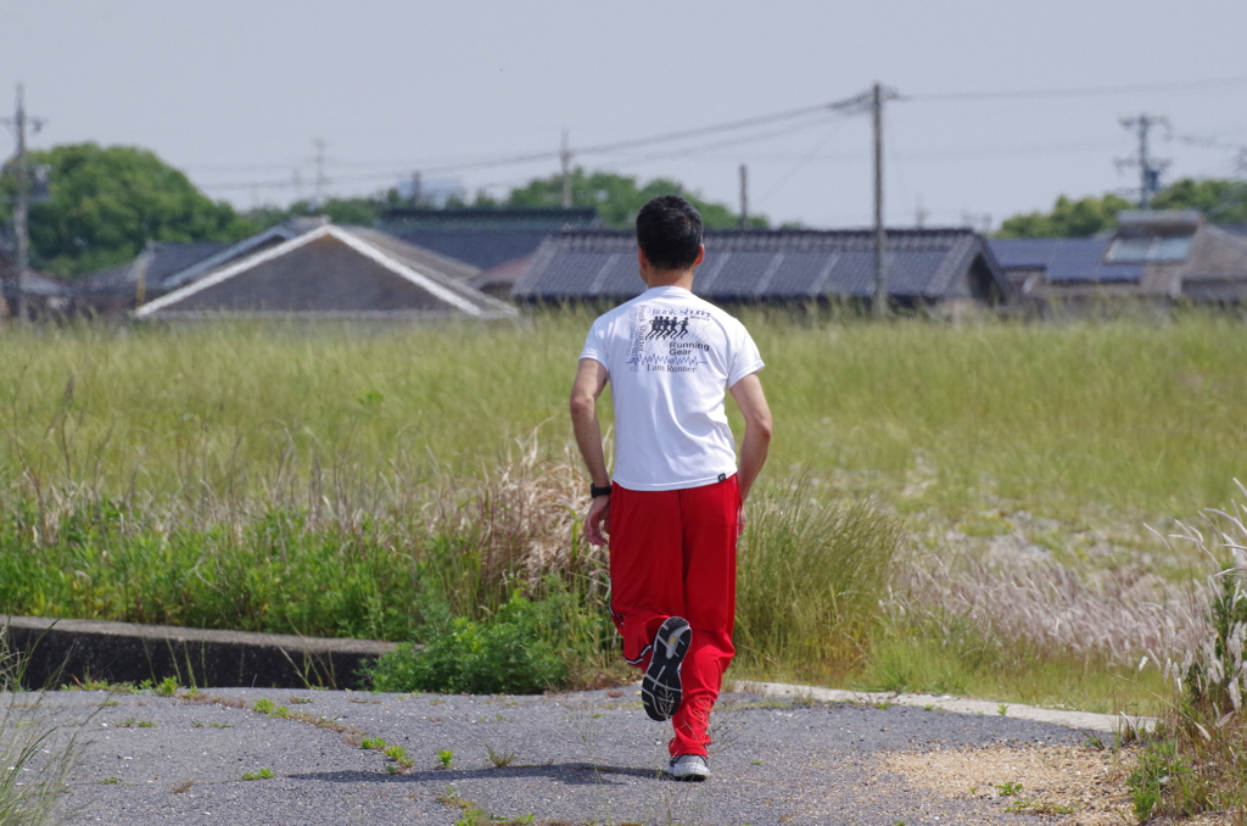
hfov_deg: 5.7
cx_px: 624
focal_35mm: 360
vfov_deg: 3.8
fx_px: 12443
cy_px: 413
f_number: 8
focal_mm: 240
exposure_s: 1/2000
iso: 1250
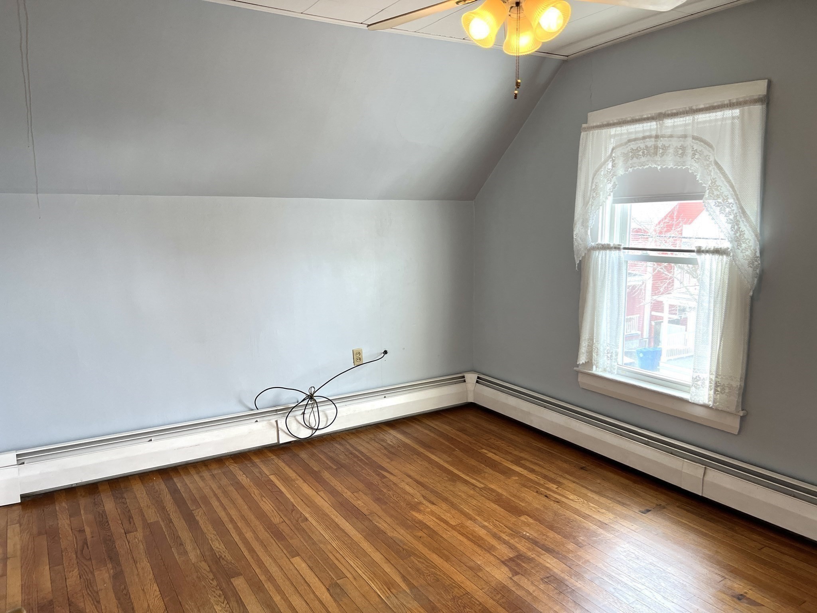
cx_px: 408
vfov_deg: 53.1
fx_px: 614
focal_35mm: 26
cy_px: 306
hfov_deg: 67.3
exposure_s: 1/120
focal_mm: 5.7
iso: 100
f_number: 1.5
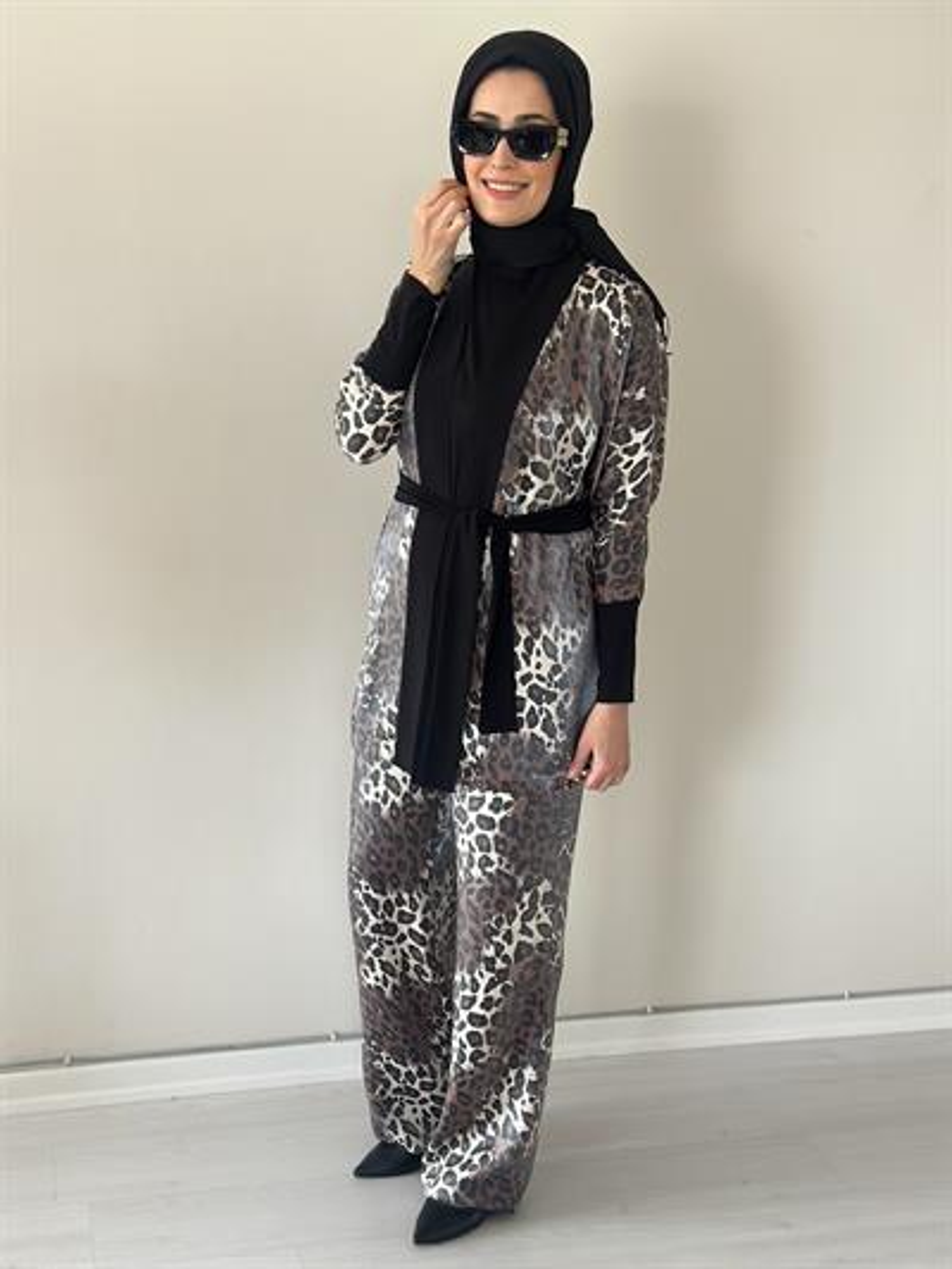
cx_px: 476
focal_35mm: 48
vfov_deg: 39.6
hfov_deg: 30.3
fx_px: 1759
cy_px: 634
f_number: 1.78
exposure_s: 1/121
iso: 125
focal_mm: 6.86
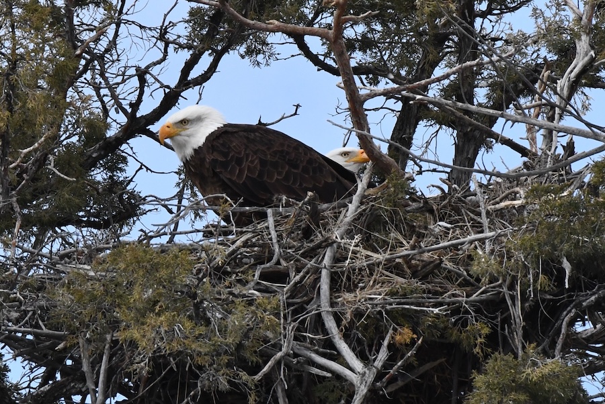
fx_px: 12616
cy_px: 202
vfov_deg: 1.8
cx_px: 302
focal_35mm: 750
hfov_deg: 2.7
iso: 1600
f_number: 11
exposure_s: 1/3200
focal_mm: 500
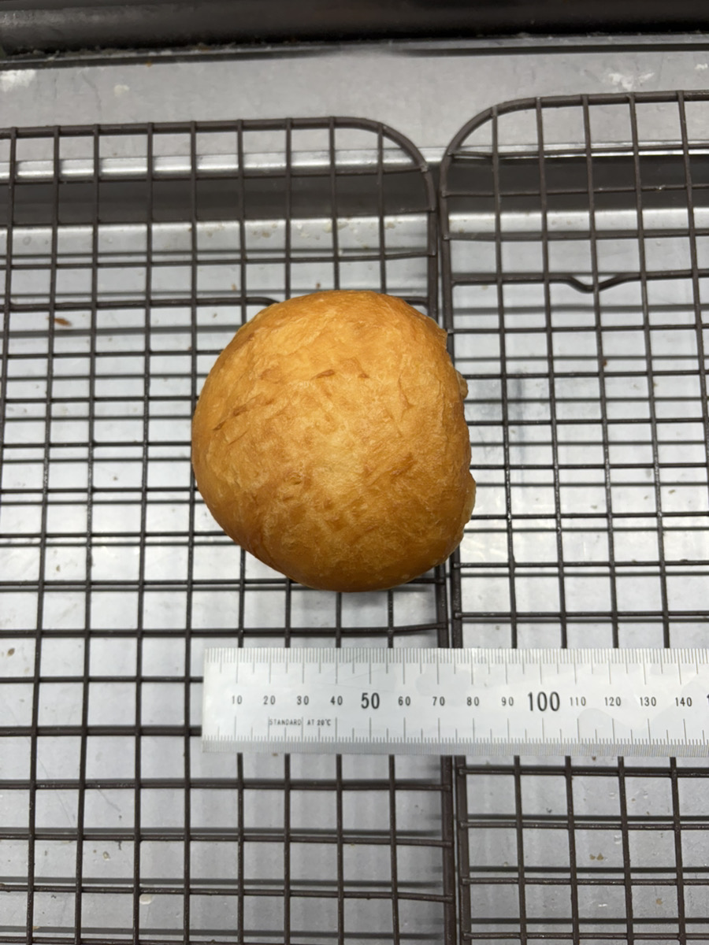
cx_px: 354
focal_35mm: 26
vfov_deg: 67.3
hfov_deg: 53.1
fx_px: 710
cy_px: 472
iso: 80
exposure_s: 1/120
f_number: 1.6
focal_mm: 5.96
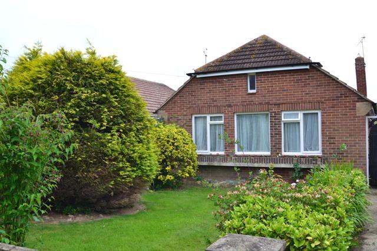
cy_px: 126
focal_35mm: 36
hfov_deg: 53.1
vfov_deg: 36.9
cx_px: 188
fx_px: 377
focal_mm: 24
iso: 400
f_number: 9
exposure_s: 1/160
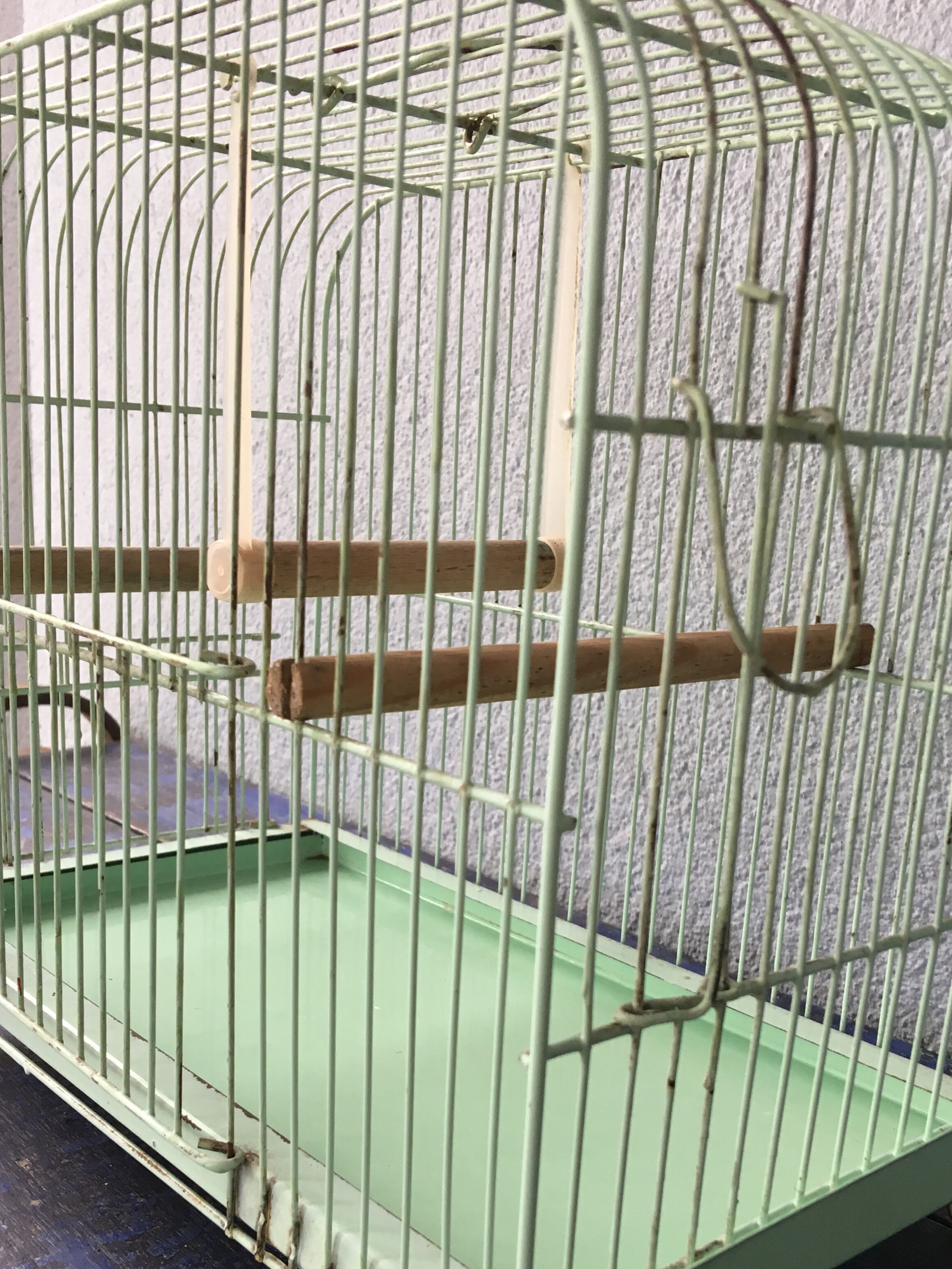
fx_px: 1393
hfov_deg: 37.7
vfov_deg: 48.3
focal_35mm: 38
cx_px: 441
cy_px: 828
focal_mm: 4.15
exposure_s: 1/33
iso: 64
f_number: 2.2
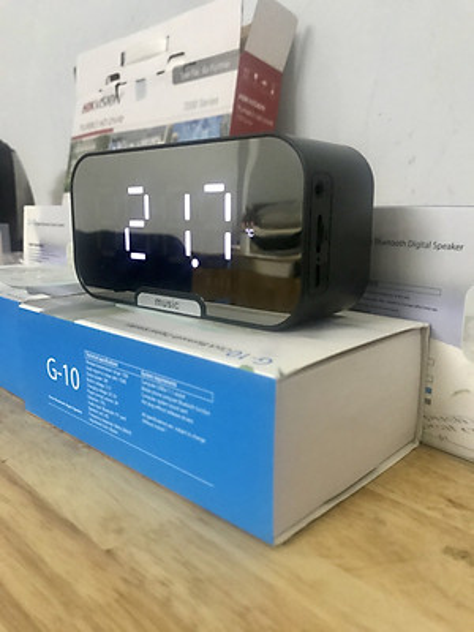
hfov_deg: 49.7
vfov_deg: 63.4
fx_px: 511
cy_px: 316
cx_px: 237
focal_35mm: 28
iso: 200
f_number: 1.8
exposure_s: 1/17
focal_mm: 3.99
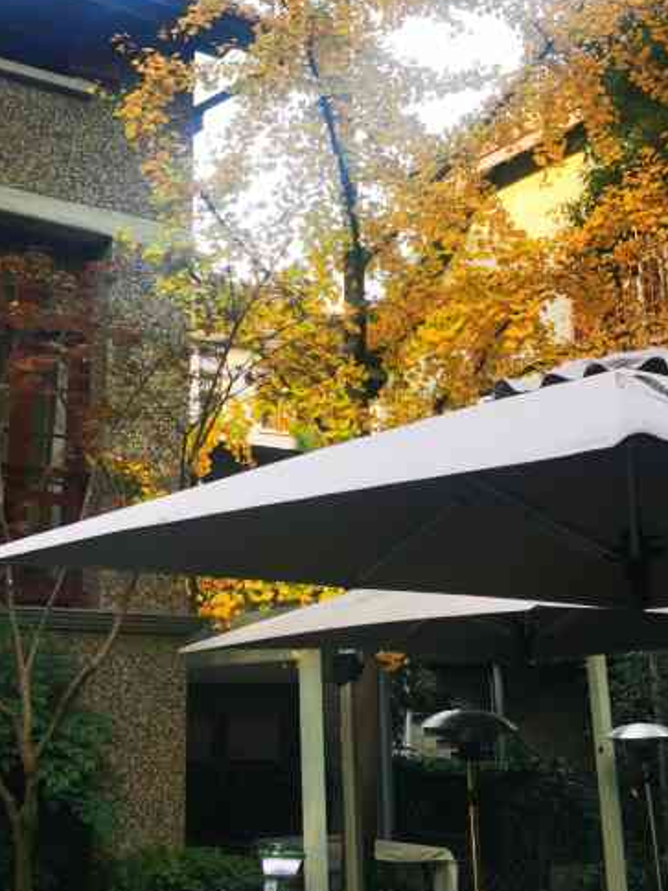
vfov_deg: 36.3
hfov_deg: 27.9
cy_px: 275
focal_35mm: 52
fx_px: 1338
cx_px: 256
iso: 50
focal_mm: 5.56
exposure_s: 1/227
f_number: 1.6
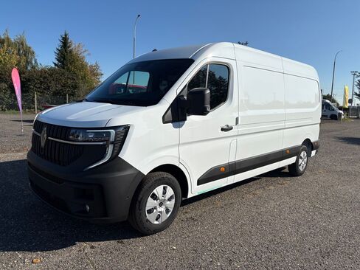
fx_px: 270
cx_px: 180
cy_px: 135
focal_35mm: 26
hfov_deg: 67.3
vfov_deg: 53.1
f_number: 1.6
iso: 50
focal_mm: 5.96
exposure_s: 1/6329
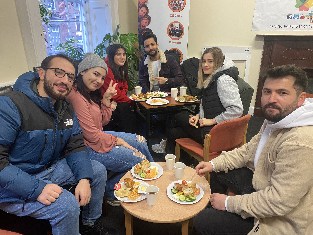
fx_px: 235
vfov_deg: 53.1
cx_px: 156
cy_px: 118
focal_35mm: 26
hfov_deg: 67.3
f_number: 1.8
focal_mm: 4.25
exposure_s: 1/50
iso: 200
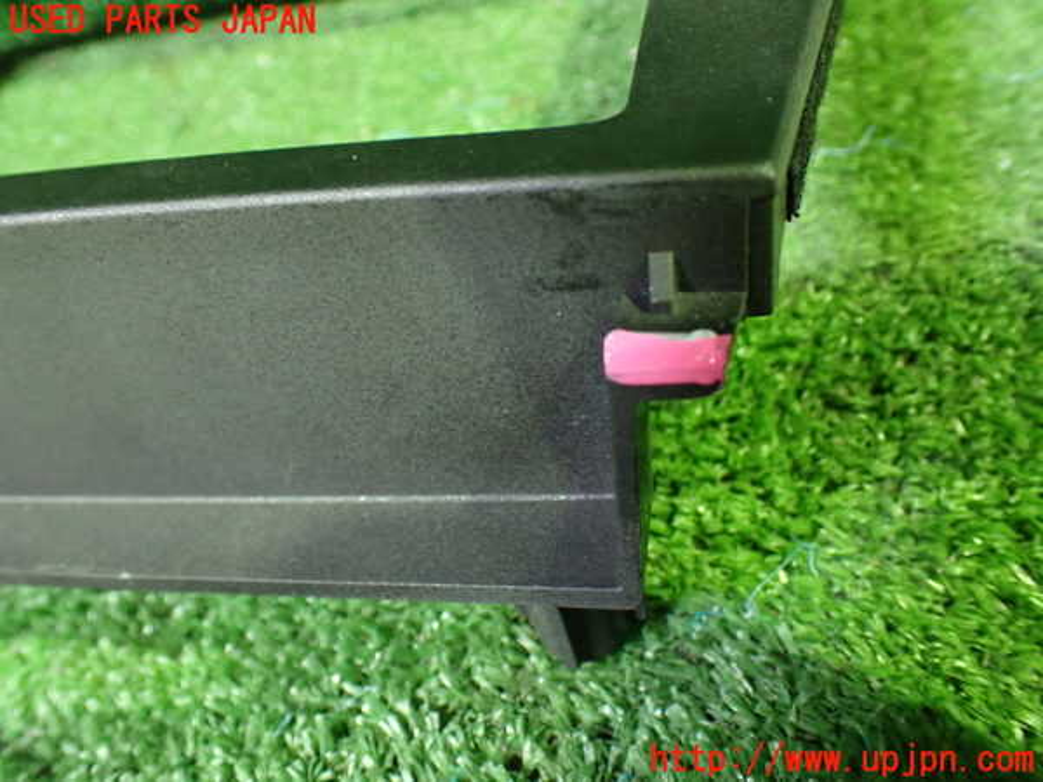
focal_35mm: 30
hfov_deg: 60.0
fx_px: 904
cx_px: 522
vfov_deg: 46.8
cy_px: 391
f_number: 2.3
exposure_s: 1/30
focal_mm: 5.4
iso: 1000
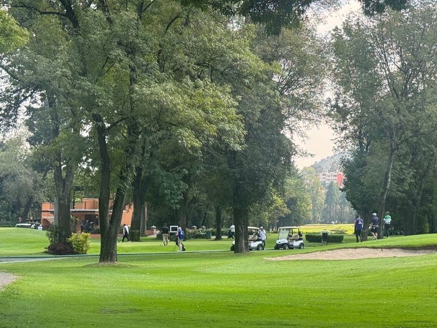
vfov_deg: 18.9
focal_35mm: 78
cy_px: 194
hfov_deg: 24.7
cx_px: 334
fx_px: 985
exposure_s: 1/731
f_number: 1.78
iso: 64
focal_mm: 6.76
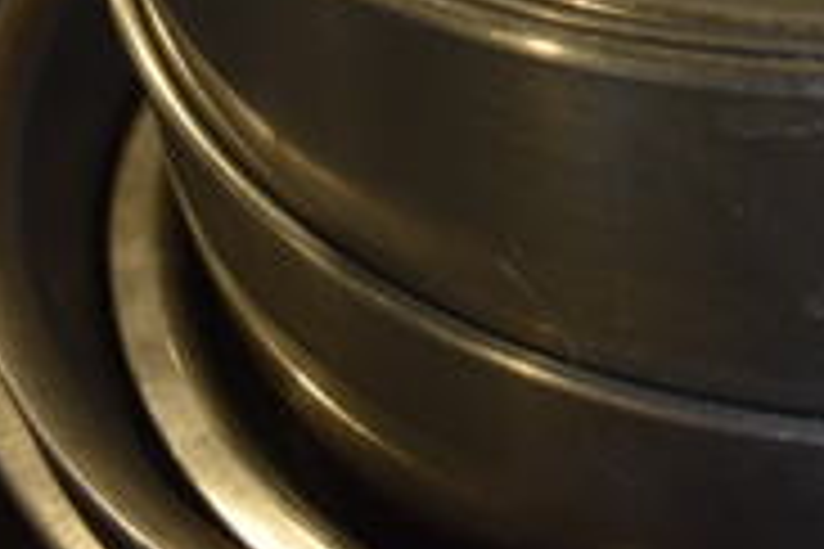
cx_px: 856
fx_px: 2060
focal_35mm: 90
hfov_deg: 21.7
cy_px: -324
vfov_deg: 14.0
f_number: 3.5
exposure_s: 1/250
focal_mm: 18
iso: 720
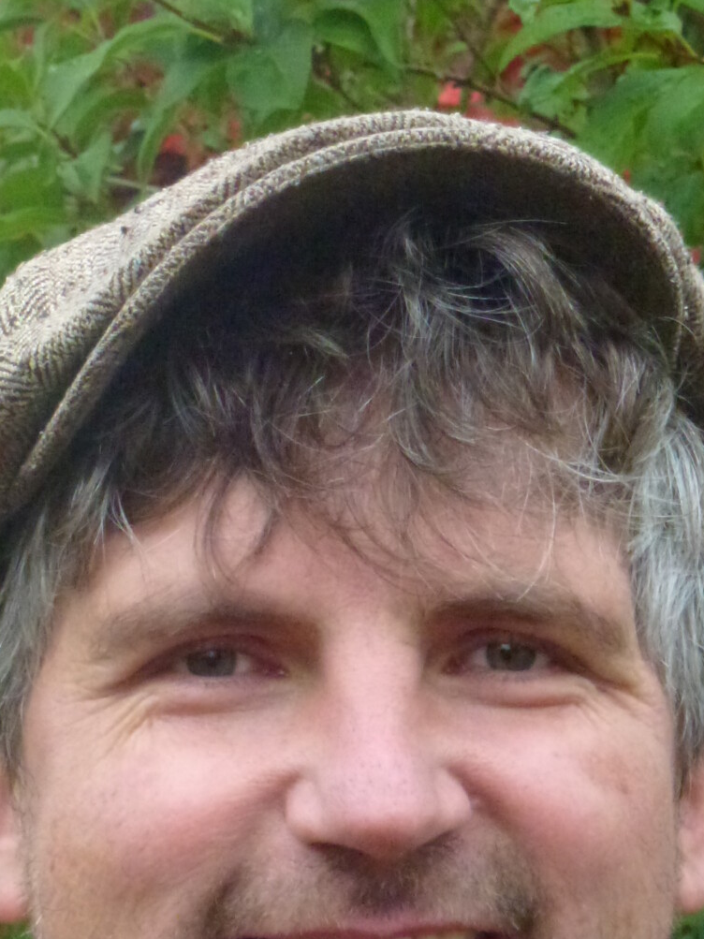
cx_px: 284
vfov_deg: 12.5
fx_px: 4258
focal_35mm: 157
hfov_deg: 9.4
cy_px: 731
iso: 800
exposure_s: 1/60
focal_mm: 14.8
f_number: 4.8
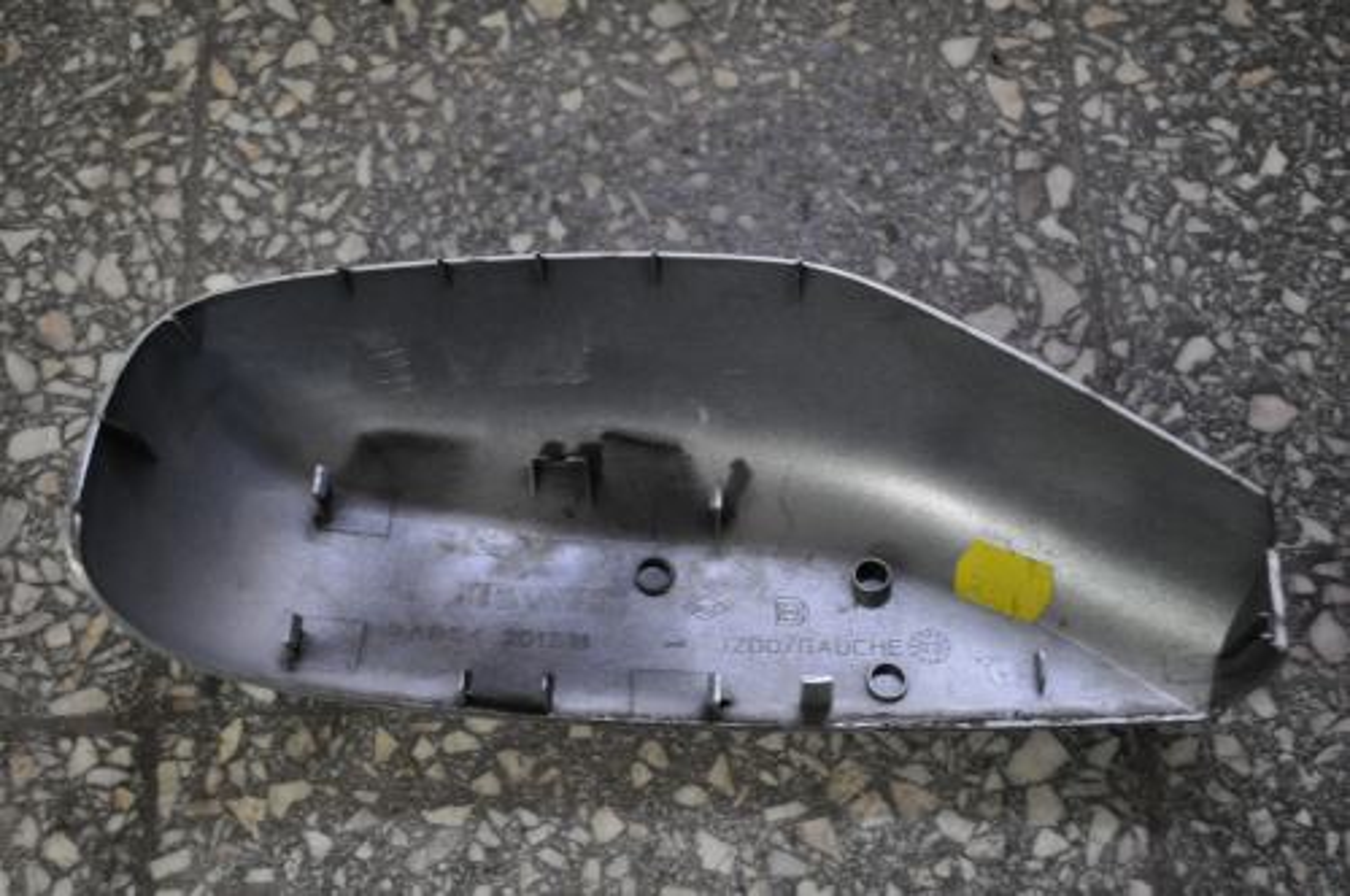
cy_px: 448
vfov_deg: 29.8
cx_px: 675
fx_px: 1685
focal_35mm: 45
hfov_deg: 43.7
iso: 1600
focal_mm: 30
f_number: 4.5
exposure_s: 1/15
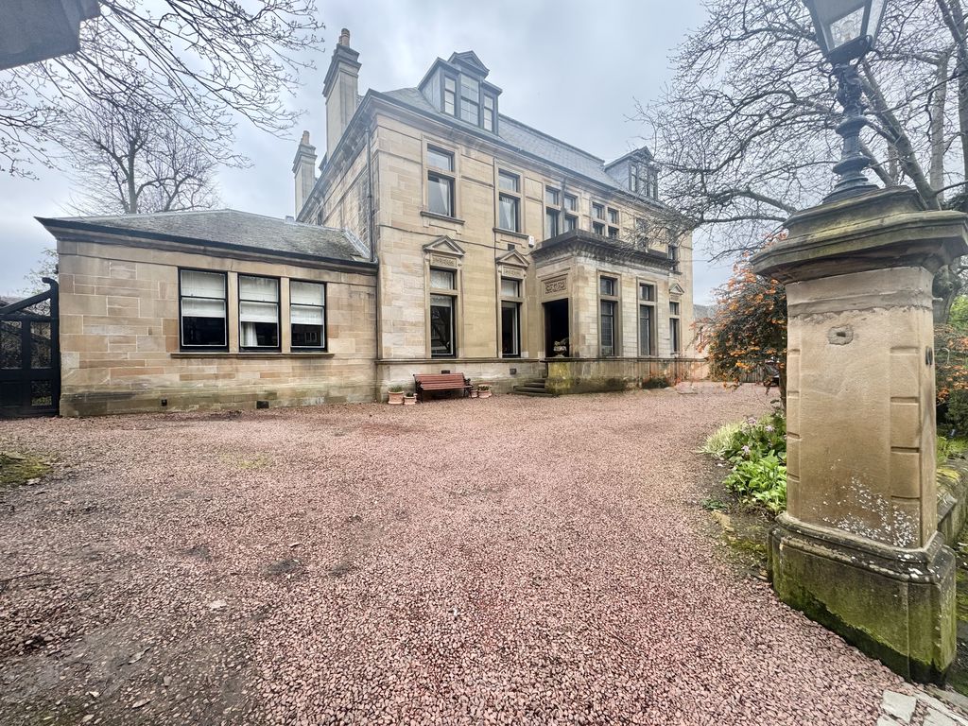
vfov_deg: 85.7
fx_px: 391
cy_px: 363
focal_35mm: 14
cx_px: 484
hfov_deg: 102.1
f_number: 2.2
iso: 40
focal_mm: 2.22
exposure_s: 1/302
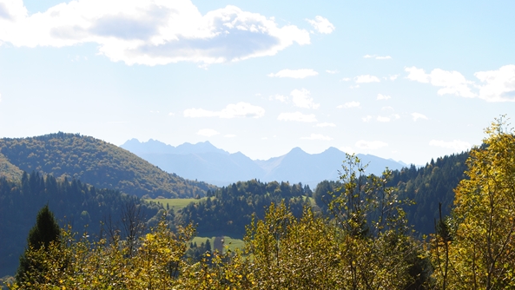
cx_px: 259
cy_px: 170
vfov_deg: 13.8
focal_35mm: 88
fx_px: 1196
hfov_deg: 24.3
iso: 180
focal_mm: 55
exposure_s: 1/250
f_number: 10
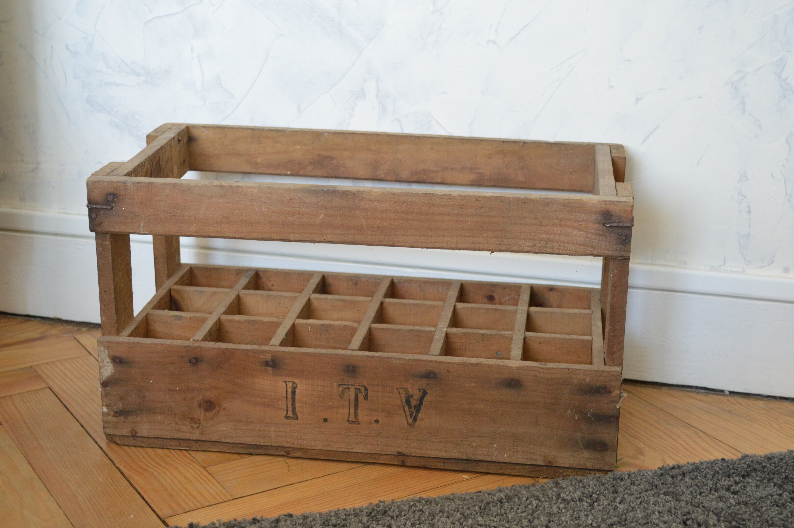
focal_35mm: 57
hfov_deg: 35.1
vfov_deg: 23.7
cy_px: 264
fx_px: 1256
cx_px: 397
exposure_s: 1/60
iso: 900
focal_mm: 38
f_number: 5
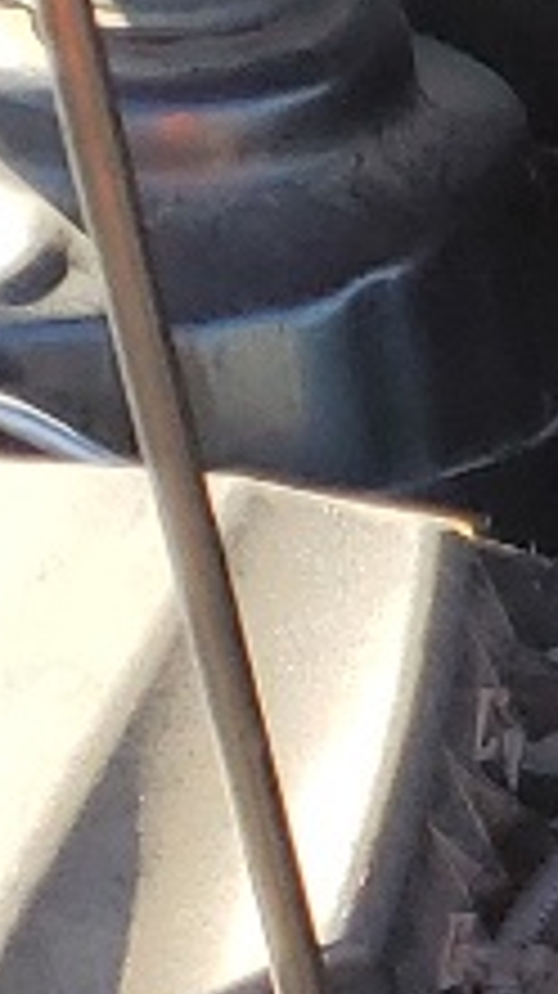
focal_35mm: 205
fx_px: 5403
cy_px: 940
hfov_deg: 5.0
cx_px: 2520
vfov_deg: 10.4
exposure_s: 1/476
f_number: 1.5
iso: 50
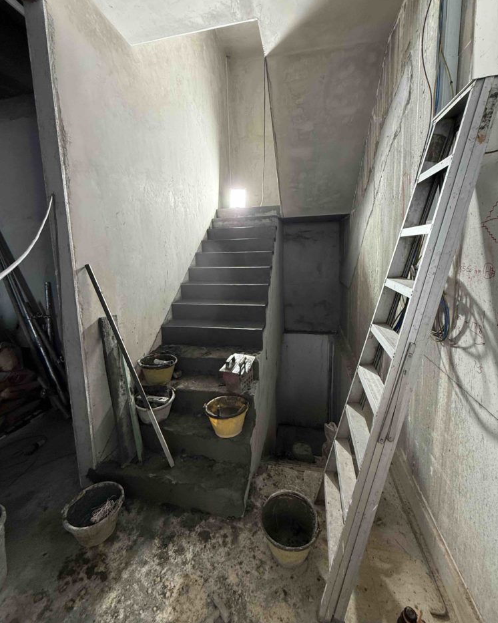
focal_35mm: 15
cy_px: 286
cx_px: 245
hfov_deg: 84.0
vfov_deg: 96.6
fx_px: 276
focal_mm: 2.22
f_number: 2.2
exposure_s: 1/100
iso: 320
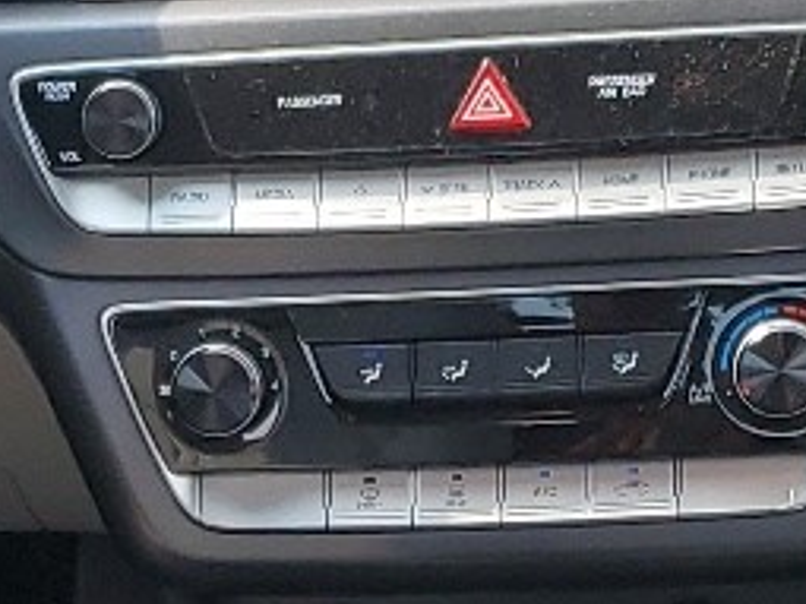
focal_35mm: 163
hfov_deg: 12.1
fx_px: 3794
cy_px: 1066
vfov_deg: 8.7
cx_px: 234
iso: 50
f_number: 1.5
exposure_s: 1/526
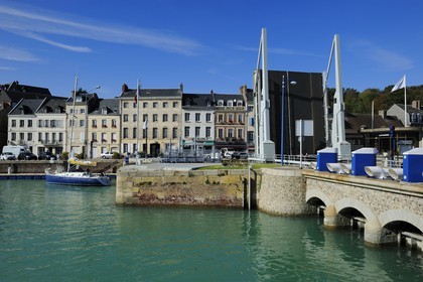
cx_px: 212
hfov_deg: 60.3
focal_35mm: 31
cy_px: 141
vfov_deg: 42.3
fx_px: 364
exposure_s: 1/400
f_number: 10
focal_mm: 31
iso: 200
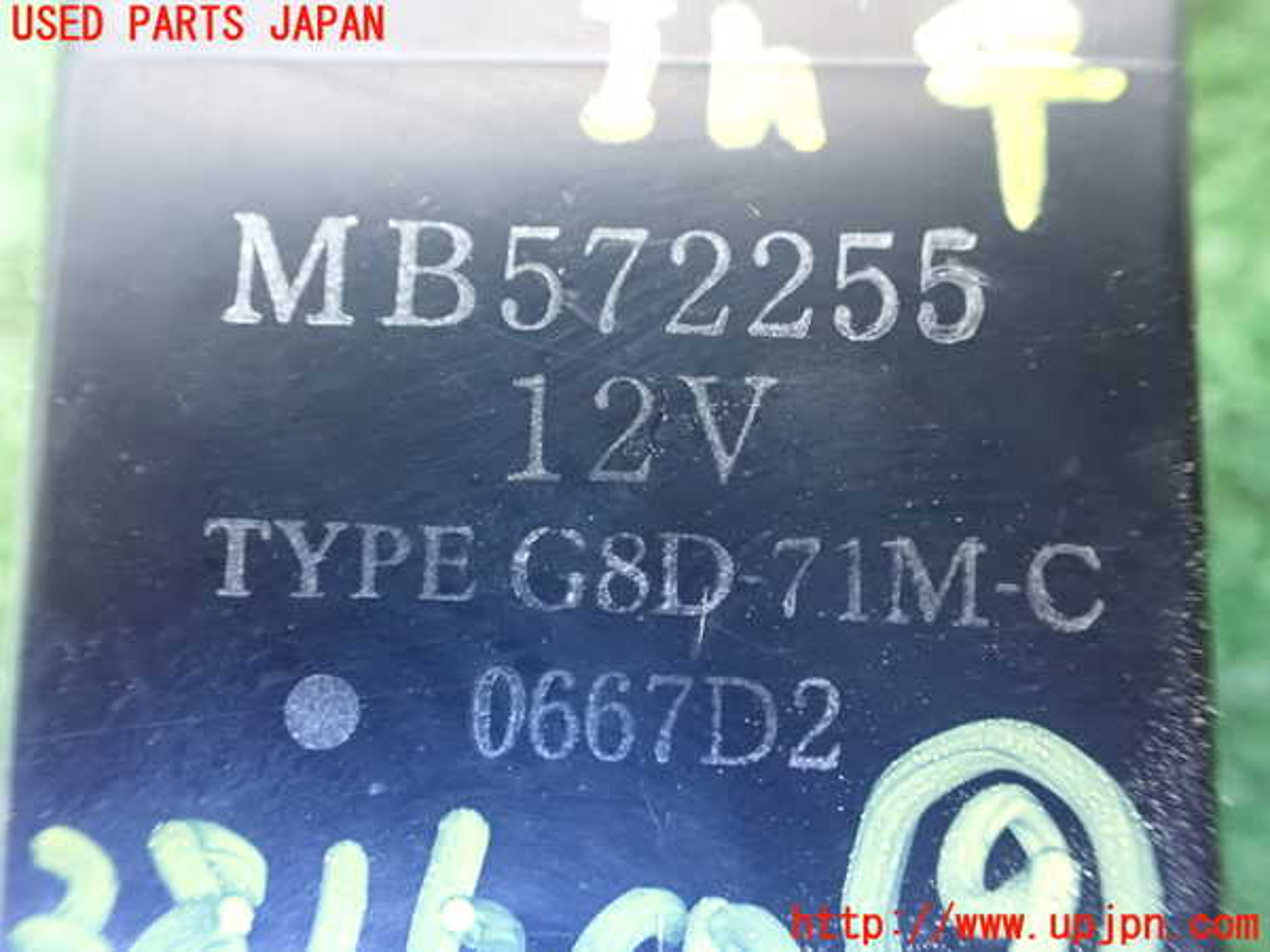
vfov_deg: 46.8
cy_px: 476
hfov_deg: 60.0
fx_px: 1101
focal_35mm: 30
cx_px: 635
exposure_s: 1/20
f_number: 2.3
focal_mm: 5.4
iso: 1600
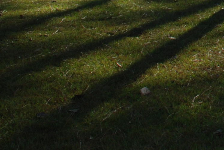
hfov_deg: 15.7
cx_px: 334
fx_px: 748
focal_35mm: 120
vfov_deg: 10.8
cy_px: -104
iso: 100
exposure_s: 1/200
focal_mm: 20
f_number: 7.1
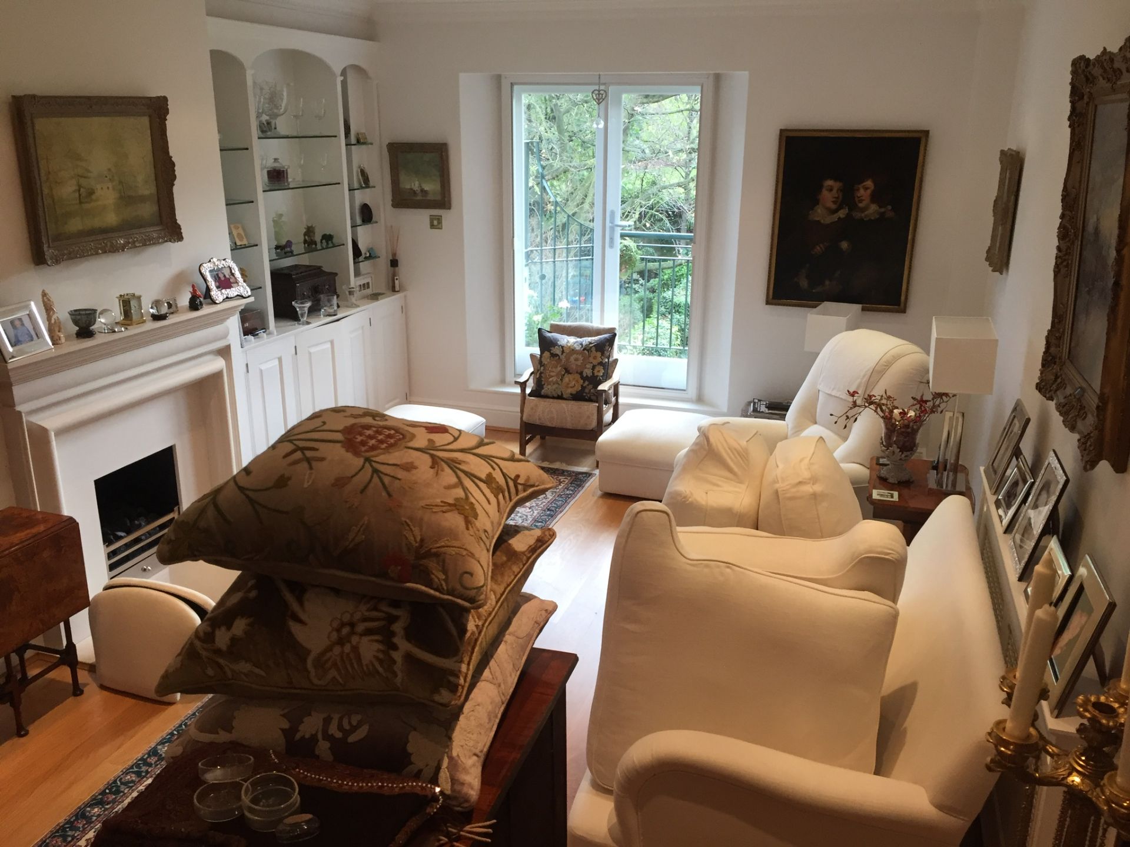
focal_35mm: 29
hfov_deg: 61.7
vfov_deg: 48.2
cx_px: 565
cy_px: 424
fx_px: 947
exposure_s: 1/33
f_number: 2.2
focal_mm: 4.15
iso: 64
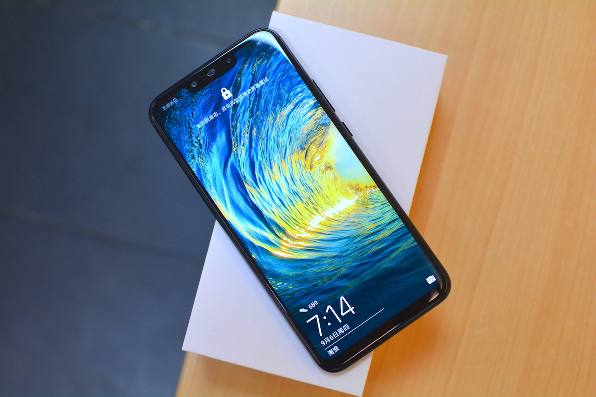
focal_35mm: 52
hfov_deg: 37.9
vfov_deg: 25.8
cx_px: 298
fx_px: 869
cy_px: 198
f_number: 4
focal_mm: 35
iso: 800
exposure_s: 1/60
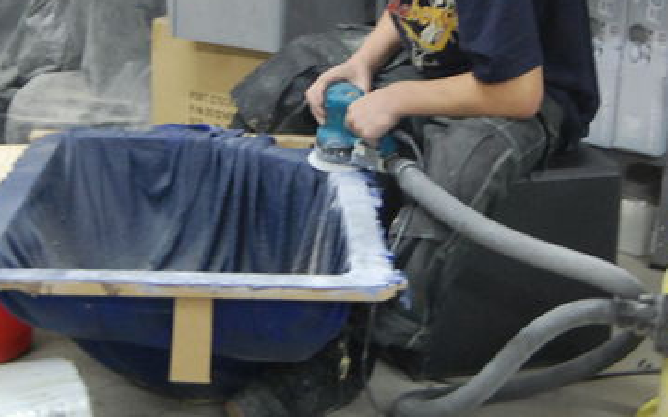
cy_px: 129
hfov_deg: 25.5
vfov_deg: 16.1
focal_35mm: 81
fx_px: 1474
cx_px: 341
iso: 1250
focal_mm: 30
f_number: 4.2
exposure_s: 1/8
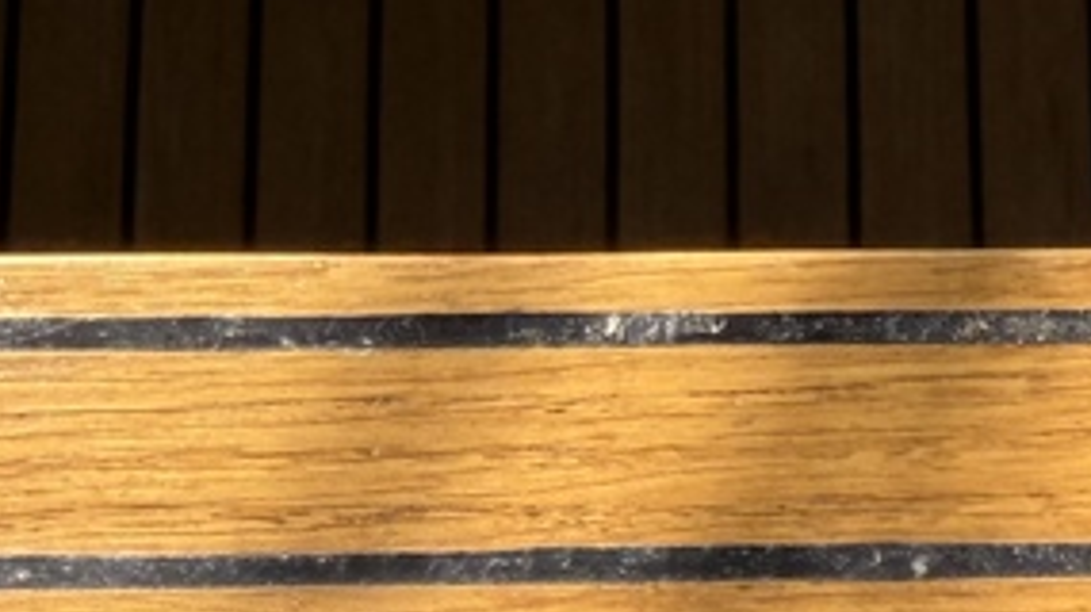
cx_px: 429
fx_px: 3181
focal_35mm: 110
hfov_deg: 19.4
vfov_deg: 9.3
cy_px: 1652
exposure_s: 1/603
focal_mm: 2.22
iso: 40
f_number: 2.2
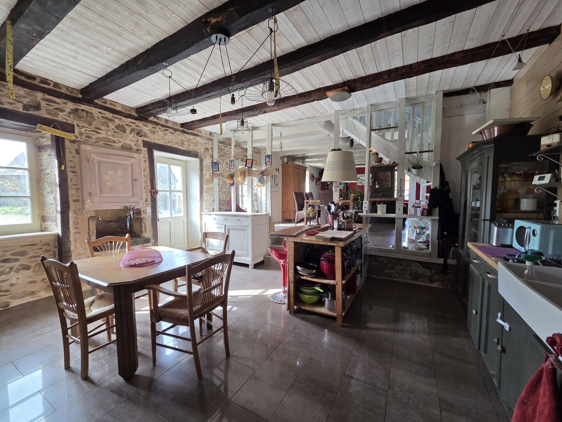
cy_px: 211
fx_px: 211
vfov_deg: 89.9
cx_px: 281
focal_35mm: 13
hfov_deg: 106.2
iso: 160
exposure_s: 1/100
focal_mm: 2.2
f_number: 2.2
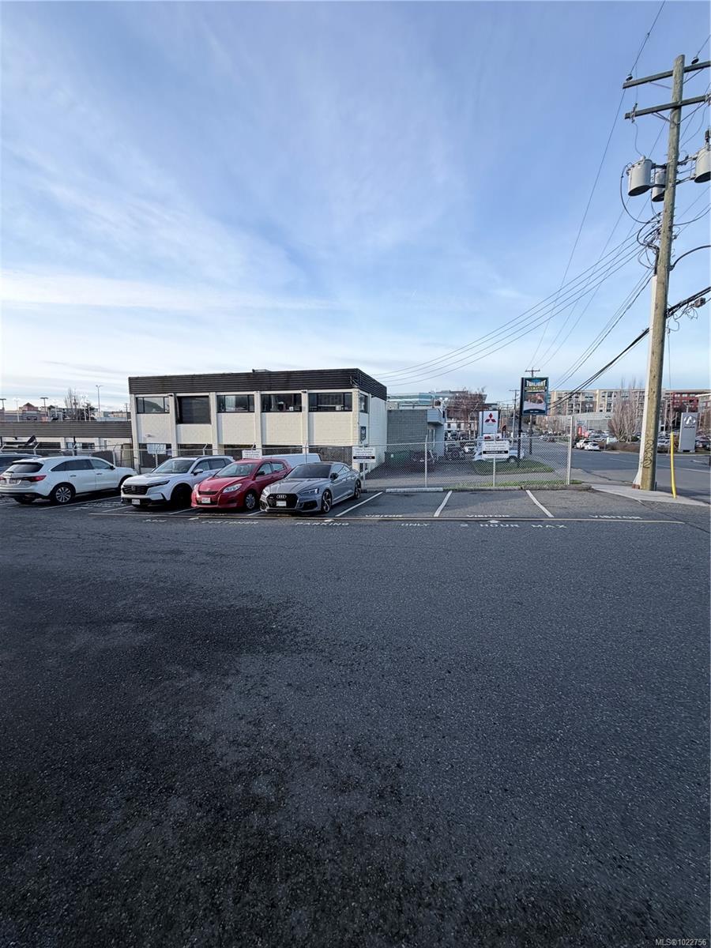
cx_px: 356
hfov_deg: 85.7
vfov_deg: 102.1
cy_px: 474
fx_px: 383
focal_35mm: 14
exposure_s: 1/625
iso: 40
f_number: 2.2
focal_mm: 2.22
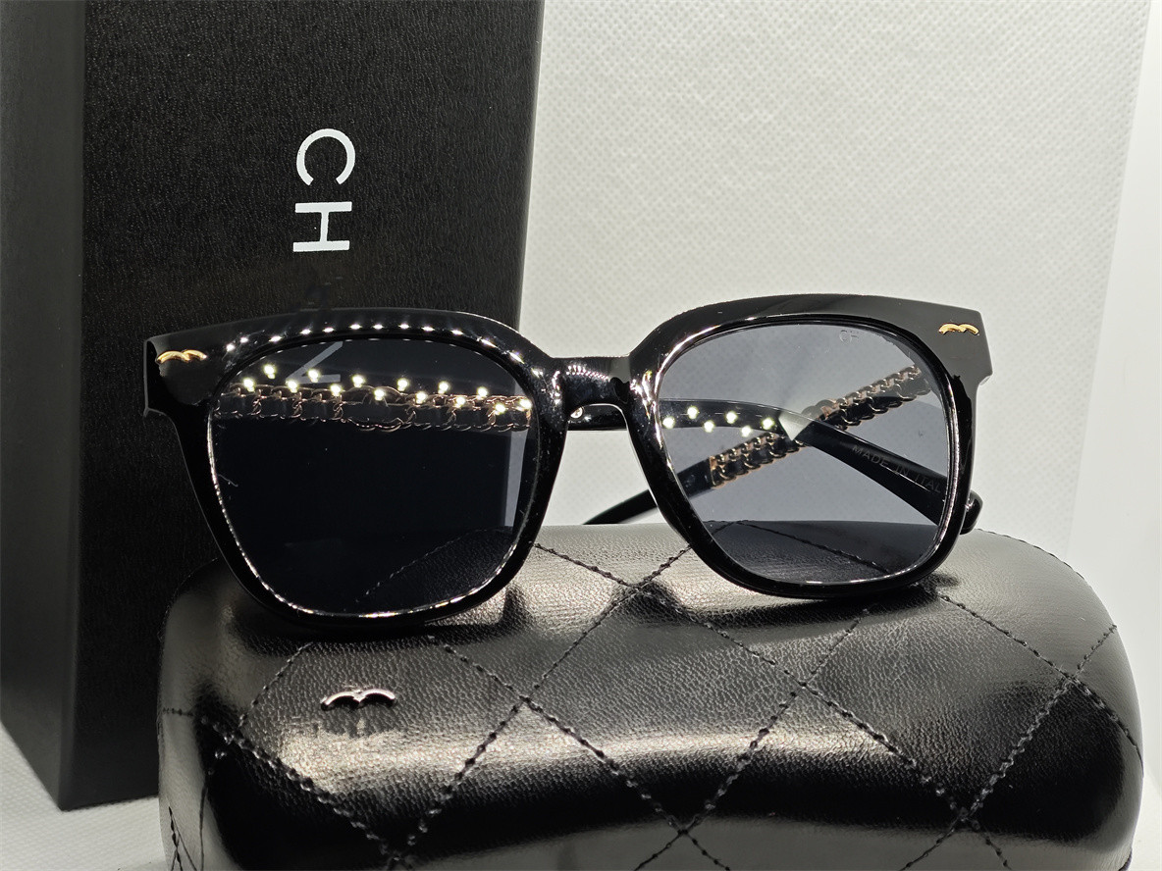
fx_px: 2518
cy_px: 436
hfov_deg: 26.0
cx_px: 581
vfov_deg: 19.6
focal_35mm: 75
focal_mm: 9
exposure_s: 1/100
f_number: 2
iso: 160
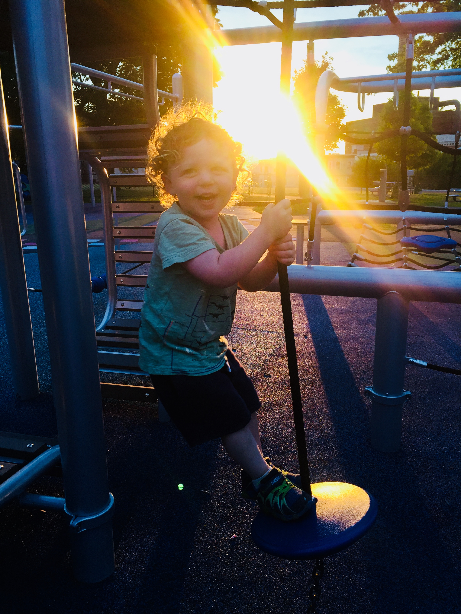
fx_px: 515
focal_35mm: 29
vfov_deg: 61.7
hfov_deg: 48.2
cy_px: 307
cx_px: 230
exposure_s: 1/120
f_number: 2.2
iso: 40
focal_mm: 4.15
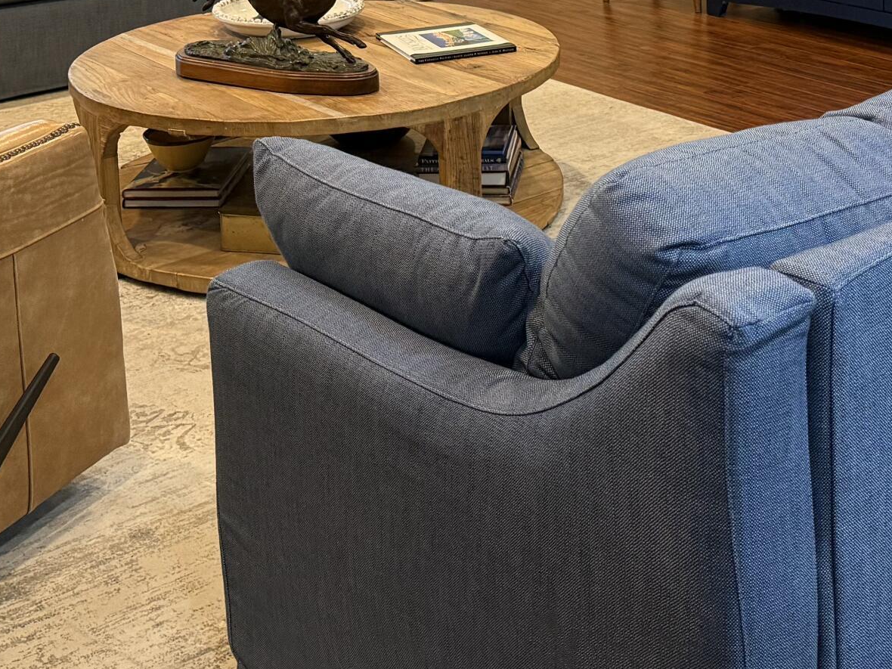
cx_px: 543
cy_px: -135
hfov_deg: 31.6
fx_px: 1572
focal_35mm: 61
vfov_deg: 22.2
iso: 320
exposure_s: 1/60
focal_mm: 6.76
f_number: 1.78
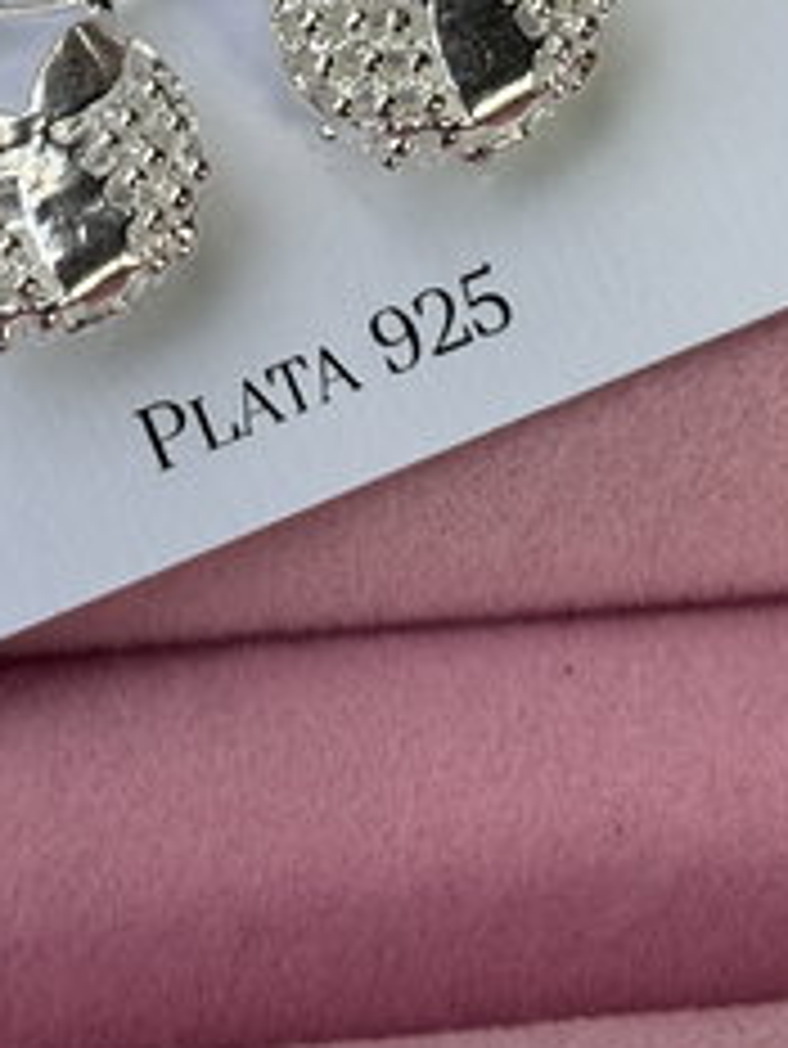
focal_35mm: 119
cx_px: 90
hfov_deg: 12.4
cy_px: -29
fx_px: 3609
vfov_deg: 16.2
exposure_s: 1/100
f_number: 1.6
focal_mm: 5.96
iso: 40
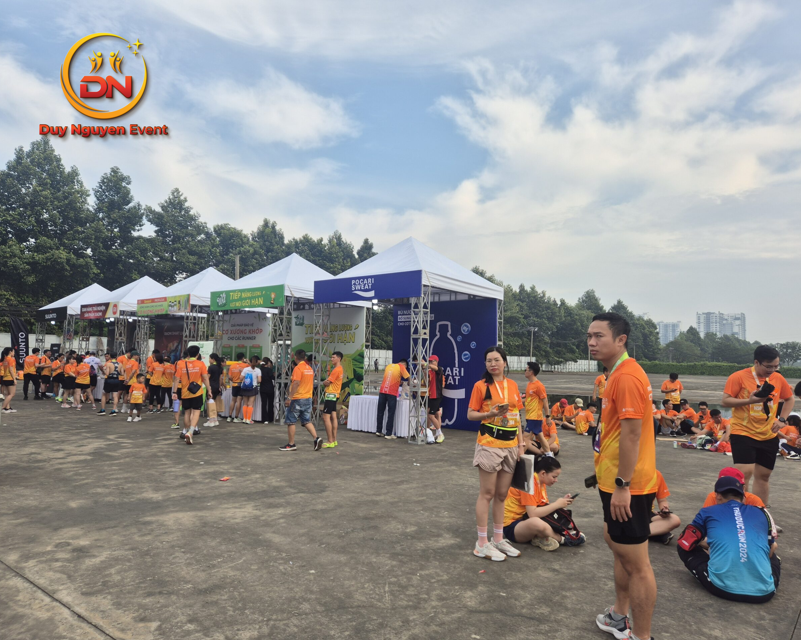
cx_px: 403
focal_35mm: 24
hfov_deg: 70.3
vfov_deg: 58.8
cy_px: 320
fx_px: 569
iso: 25
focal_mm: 5.4
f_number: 1.8
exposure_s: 1/938
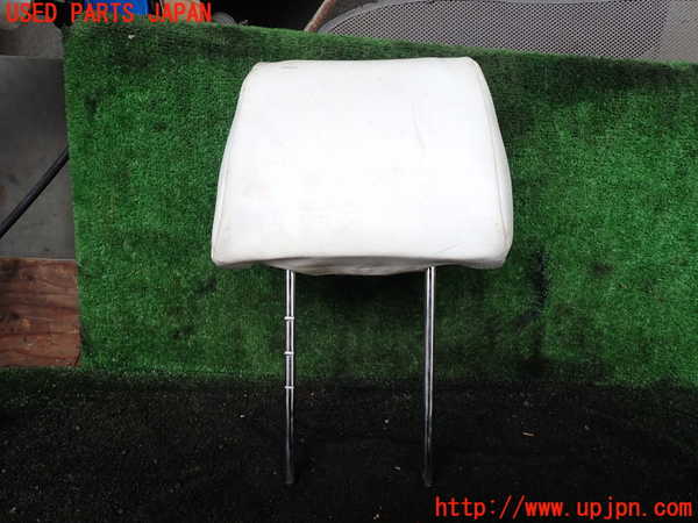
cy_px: 262
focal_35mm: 25
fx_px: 504
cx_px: 349
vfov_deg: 54.9
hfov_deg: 69.4
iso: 100
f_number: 2.8
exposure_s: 1/80
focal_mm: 4.5
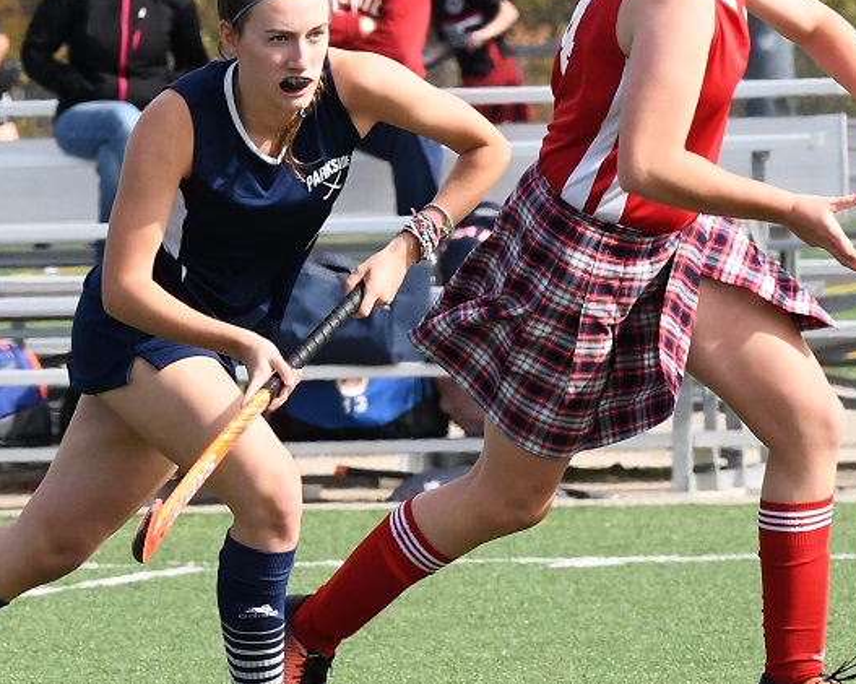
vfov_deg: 3.0
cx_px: 474
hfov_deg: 3.8
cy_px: 327
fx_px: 12859
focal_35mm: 508
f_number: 11
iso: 1000
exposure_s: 1/1000
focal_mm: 195
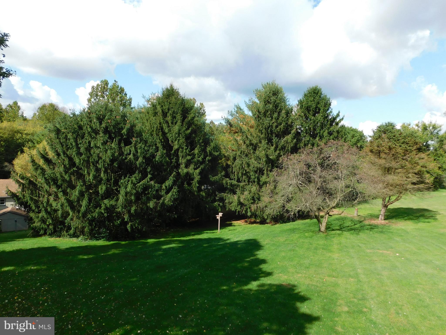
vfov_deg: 56.8
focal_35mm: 24
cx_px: 223
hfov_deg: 71.6
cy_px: 168
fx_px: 309
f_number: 3
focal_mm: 4.1
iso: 125
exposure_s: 1/1000
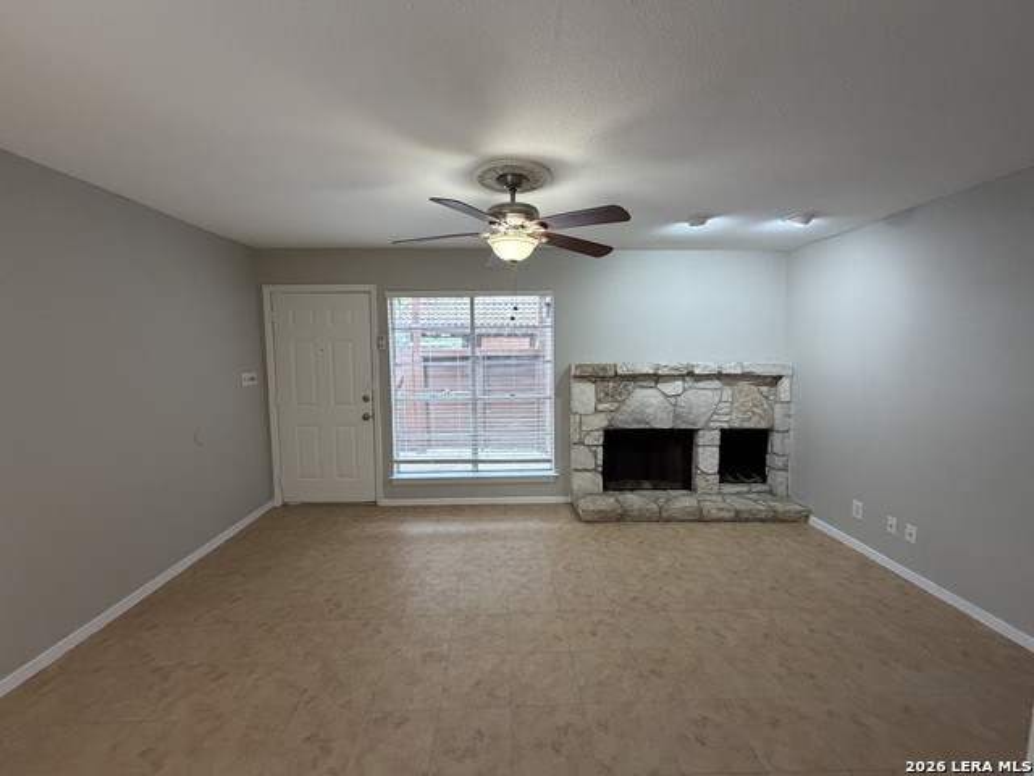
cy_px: 388
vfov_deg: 85.7
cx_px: 517
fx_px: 418
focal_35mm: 14
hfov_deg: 102.1
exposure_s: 1/120
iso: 250
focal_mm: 2.22
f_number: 2.2
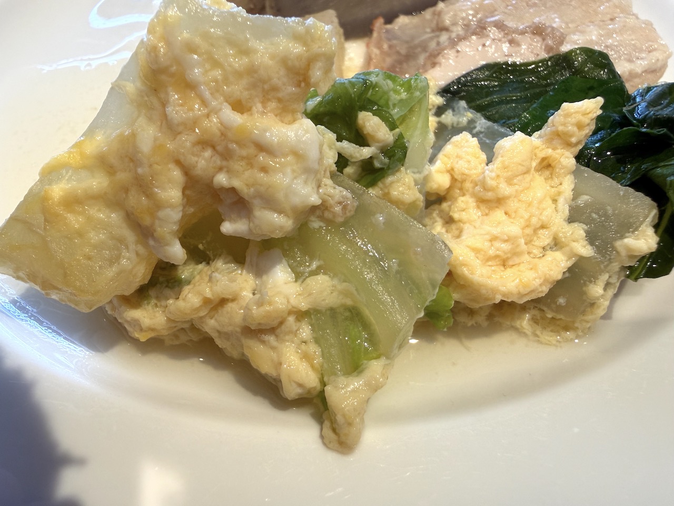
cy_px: 253
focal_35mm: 26
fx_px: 506
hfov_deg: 67.3
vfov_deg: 53.1
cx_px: 337
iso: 80
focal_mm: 2.22
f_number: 2.2
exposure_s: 1/100
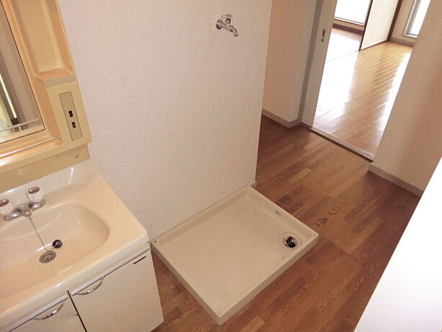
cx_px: 219
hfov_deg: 69.4
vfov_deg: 54.9
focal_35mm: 25
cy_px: 171
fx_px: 319
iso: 400
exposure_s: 1/60
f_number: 3.2
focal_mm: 4.3
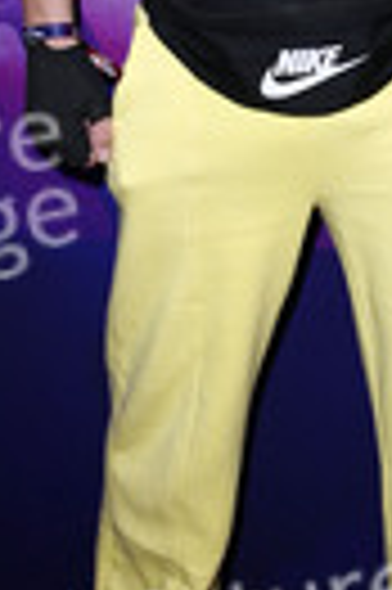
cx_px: 338
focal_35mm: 104
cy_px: -5
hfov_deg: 13.0
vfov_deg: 19.1
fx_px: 1703
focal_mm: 34
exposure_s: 1/250
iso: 500
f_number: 5.6
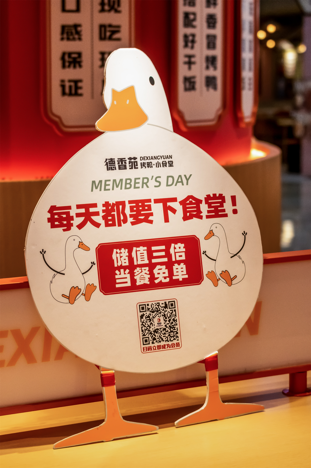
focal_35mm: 82
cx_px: 156
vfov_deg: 24.8
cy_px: 234
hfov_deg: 16.6
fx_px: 1064
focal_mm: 55
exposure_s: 1/640
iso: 800
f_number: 5.6
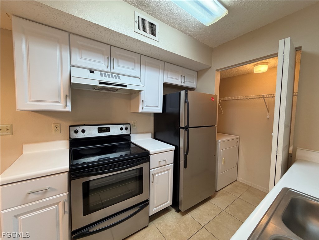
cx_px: 160
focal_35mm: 14
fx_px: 129
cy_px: 120
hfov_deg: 102.1
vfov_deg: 85.7
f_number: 2.2
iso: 200
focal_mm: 2.22
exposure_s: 1/60
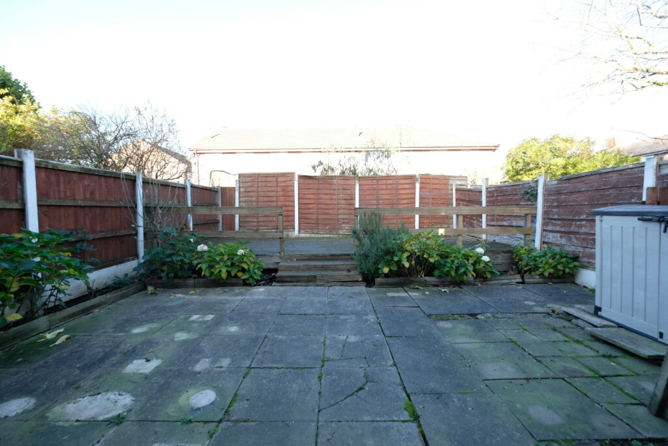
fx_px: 278
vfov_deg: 77.3
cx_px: 334
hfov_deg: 100.4
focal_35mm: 15
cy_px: 223
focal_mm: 10
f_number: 4
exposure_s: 1/90
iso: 200
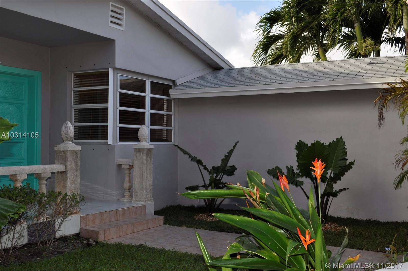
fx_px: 492
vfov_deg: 30.8
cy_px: 136
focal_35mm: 44
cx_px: 204
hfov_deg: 45.0
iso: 200
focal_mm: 29
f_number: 8
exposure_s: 1/200
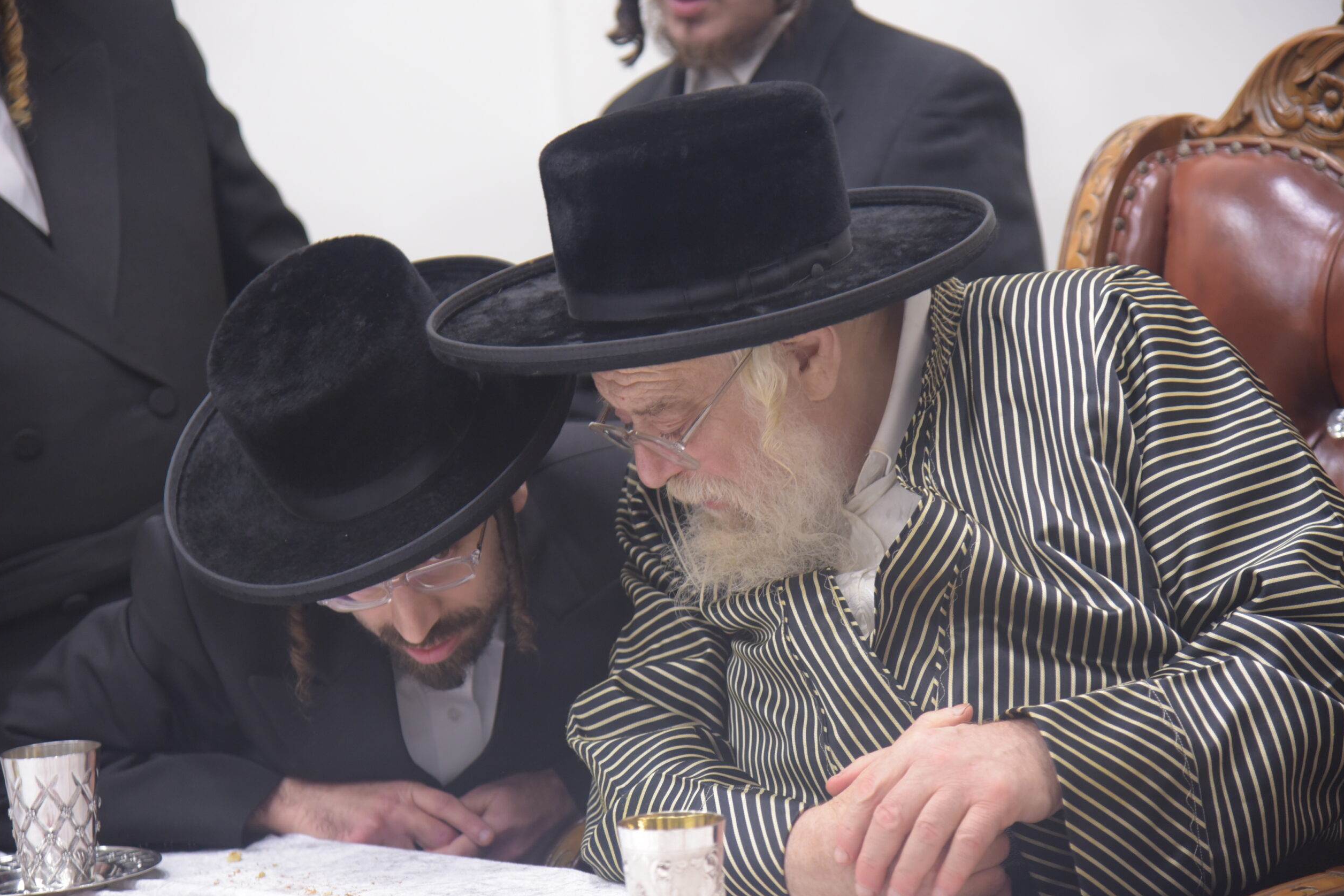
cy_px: 455
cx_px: 670
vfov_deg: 12.8
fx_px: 3995
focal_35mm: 107
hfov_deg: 19.1
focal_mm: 105
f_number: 4.5
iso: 2000
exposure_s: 1/160
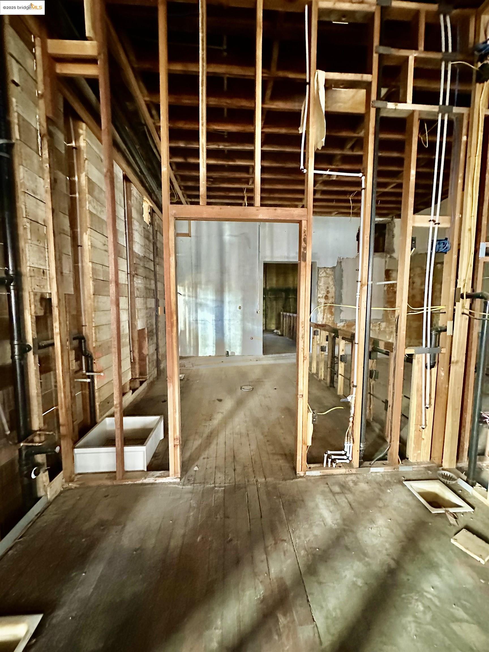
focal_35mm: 14
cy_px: 326
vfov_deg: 102.1
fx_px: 264
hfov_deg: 85.7
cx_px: 244
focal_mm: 2.22
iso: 1250
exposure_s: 1/50
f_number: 2.2
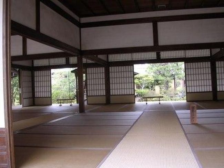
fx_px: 246
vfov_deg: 37.7
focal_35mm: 38
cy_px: 84
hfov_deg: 49.0
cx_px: 112
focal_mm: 5.8
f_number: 2.8
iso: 100
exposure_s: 1/22.6
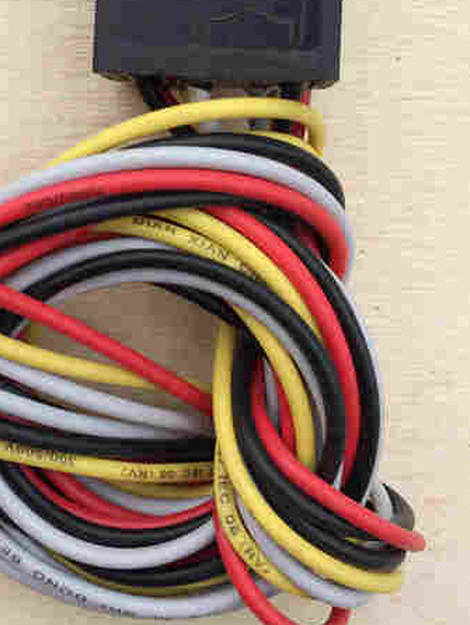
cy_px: 181
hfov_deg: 27.9
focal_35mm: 52
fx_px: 940
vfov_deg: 36.2
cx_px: 160
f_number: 2.2
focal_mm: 4.15
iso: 32
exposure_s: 1/720
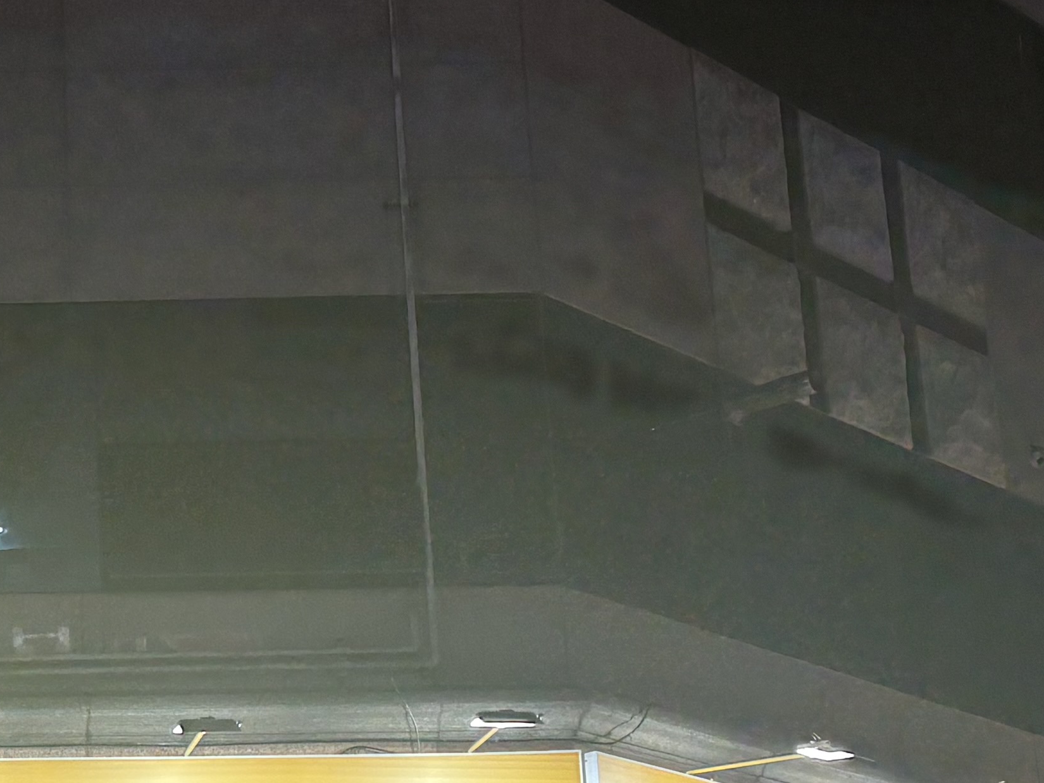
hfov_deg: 20.4
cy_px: 744
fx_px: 2715
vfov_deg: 16.2
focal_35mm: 90
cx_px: -214
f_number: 1.6
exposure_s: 1/60
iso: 80
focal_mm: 5.96
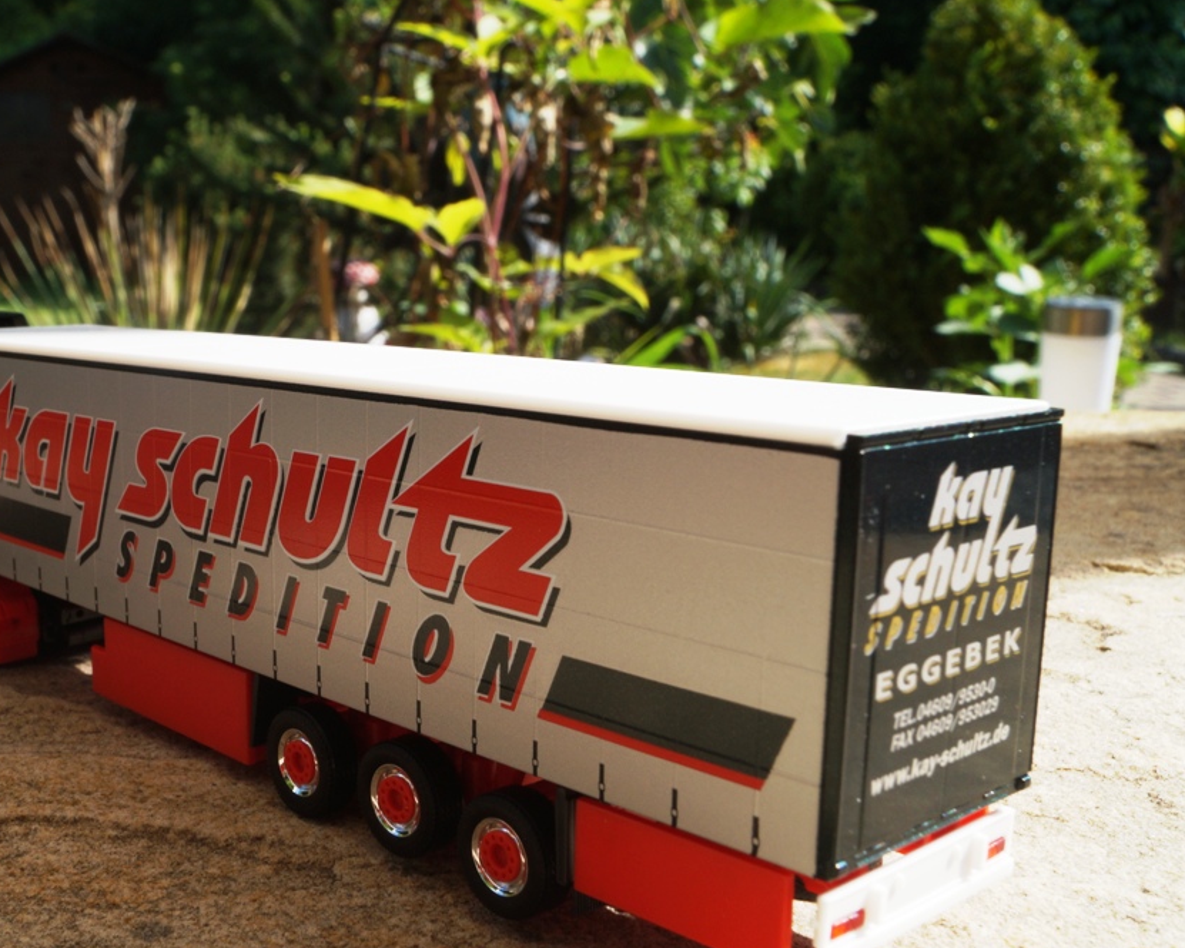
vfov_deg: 34.9
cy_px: 532
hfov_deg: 42.2
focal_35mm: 43
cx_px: 371
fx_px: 1508
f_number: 18
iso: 160
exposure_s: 1/60
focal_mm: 22
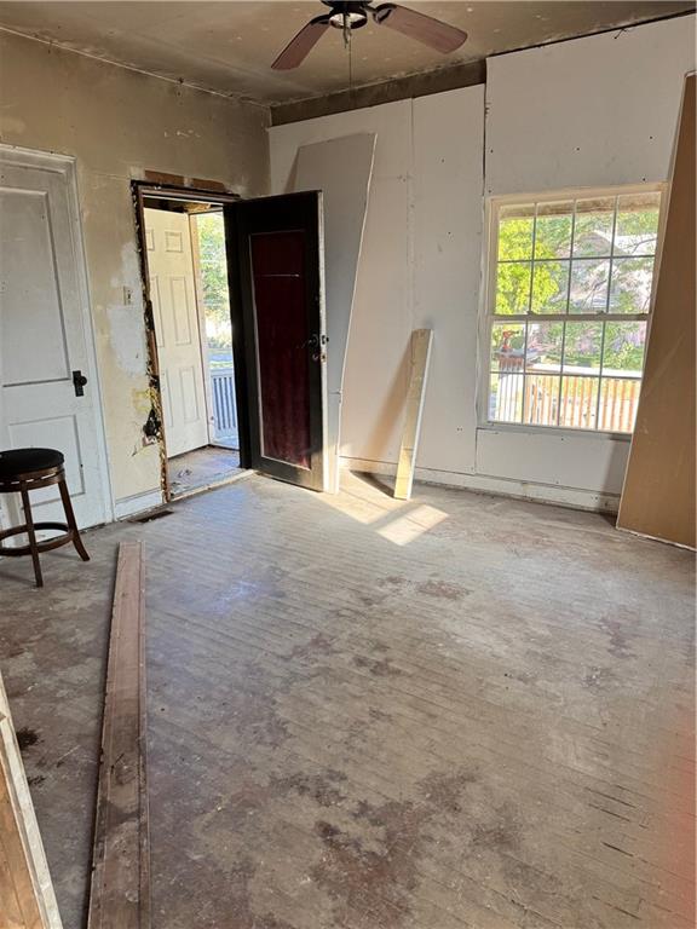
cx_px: 348
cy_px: 464
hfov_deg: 56.8
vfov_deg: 71.6
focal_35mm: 24
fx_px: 644
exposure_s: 1/121
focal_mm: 6.76
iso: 125
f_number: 1.78
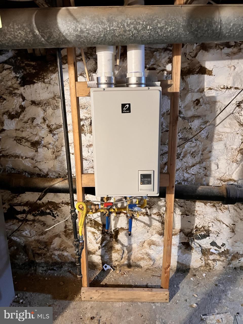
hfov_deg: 53.1
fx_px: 243
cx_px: 122
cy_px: 162
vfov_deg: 67.3
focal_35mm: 26
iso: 640
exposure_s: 1/40
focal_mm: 5.7
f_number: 1.5
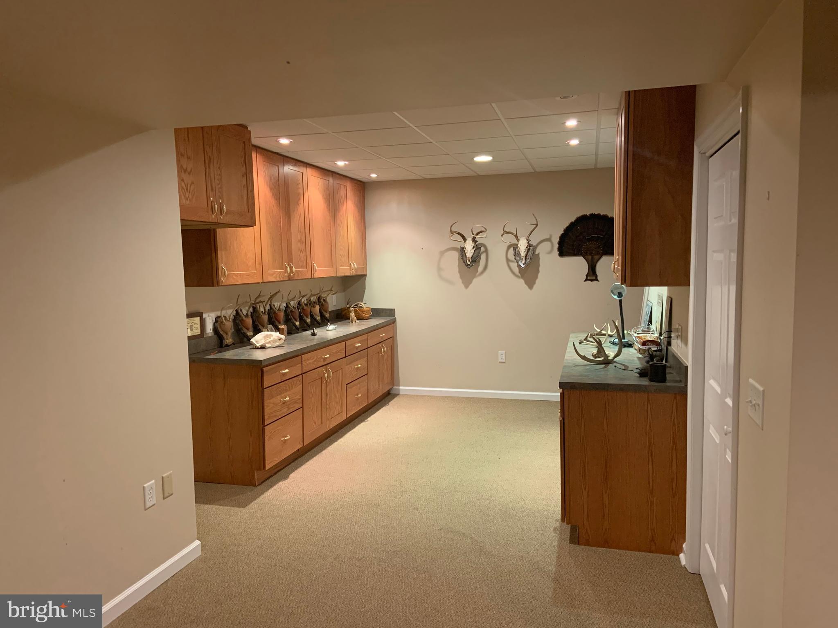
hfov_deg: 67.3
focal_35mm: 26
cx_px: 419
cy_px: 314
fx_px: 629
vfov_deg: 53.1
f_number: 1.8
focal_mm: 4.25
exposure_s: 1/40
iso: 320
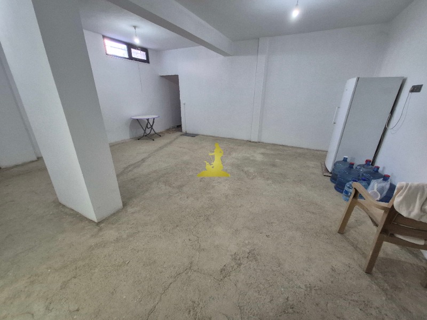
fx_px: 160
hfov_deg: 106.2
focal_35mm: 13
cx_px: 214
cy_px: 160
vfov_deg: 89.9
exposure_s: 1/50
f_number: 2.2
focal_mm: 1.74
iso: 500
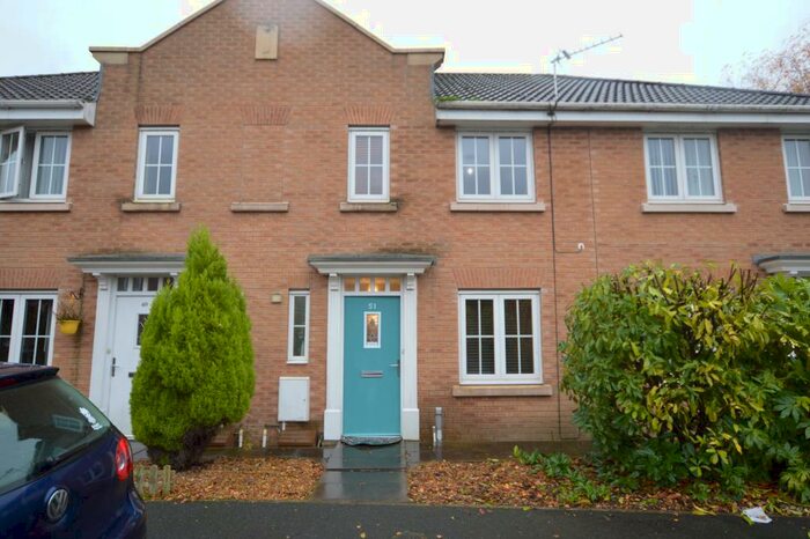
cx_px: 405
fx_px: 337
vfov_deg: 77.3
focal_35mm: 15
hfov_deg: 100.4
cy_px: 270
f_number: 4
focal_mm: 10
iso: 400
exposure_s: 1/80
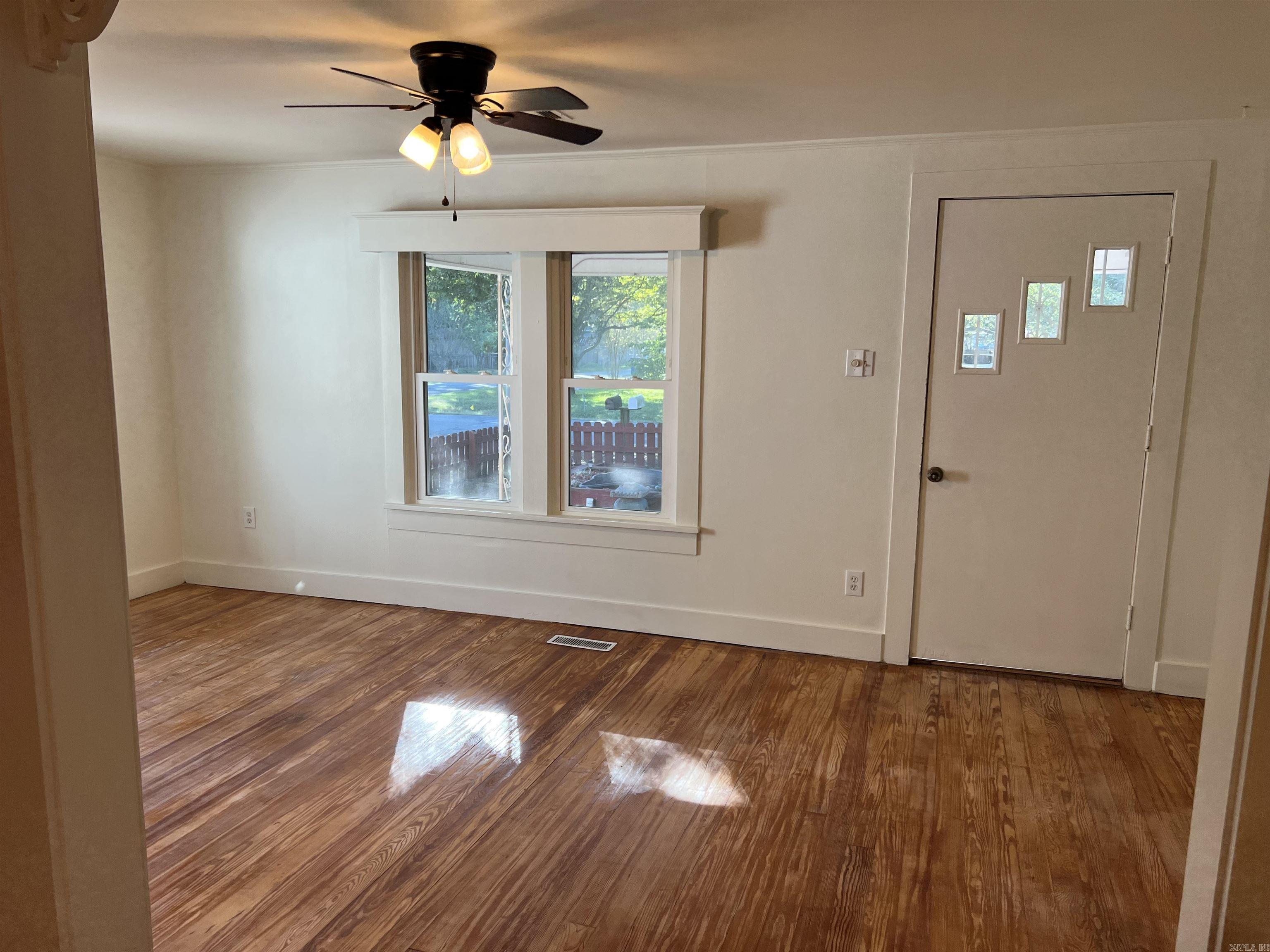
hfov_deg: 67.3
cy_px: 476
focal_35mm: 26
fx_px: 954
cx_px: 635
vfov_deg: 53.1
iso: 80
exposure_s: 1/120
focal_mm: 5.7
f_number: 1.5
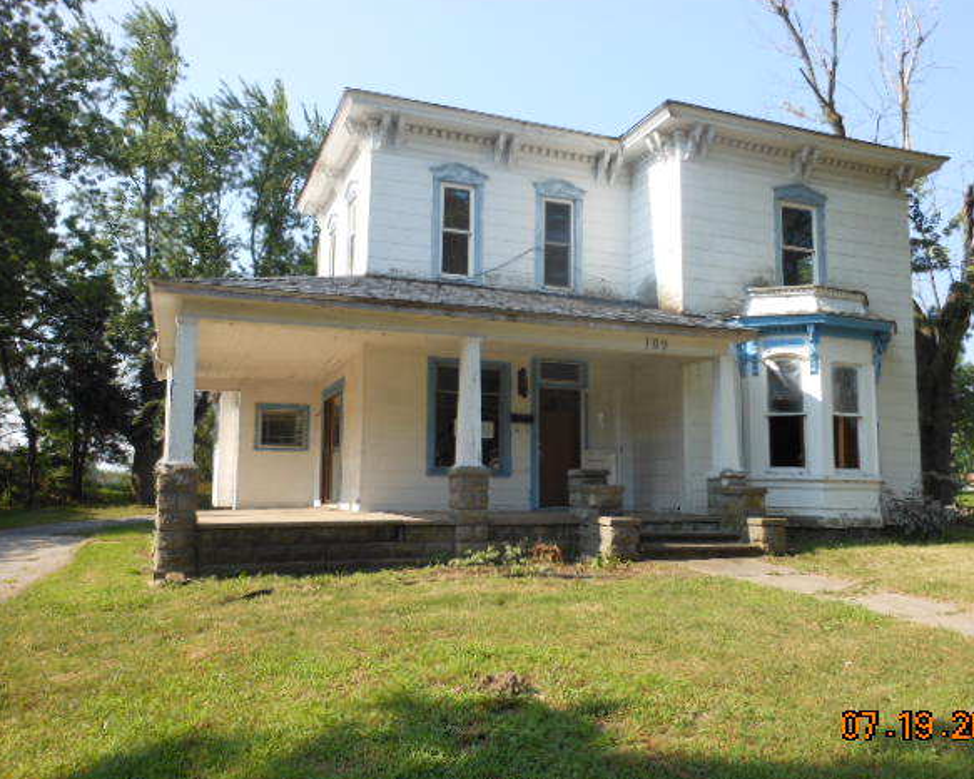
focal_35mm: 30
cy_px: 390
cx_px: 521
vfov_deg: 48.5
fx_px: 865
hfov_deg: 58.7
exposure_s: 1/320
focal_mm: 5
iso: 80
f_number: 3.7
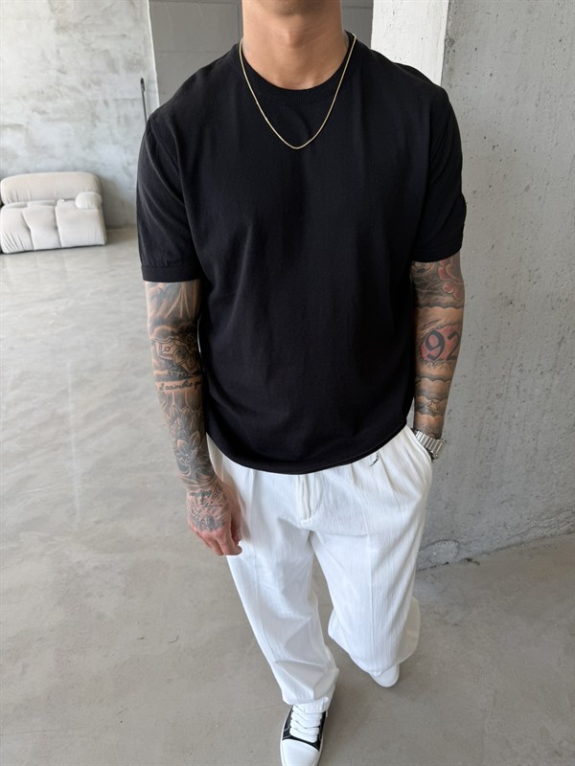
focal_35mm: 24
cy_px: 383
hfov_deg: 56.8
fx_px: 532
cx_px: 288
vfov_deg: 71.6
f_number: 1.78
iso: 50
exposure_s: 1/128
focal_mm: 6.76
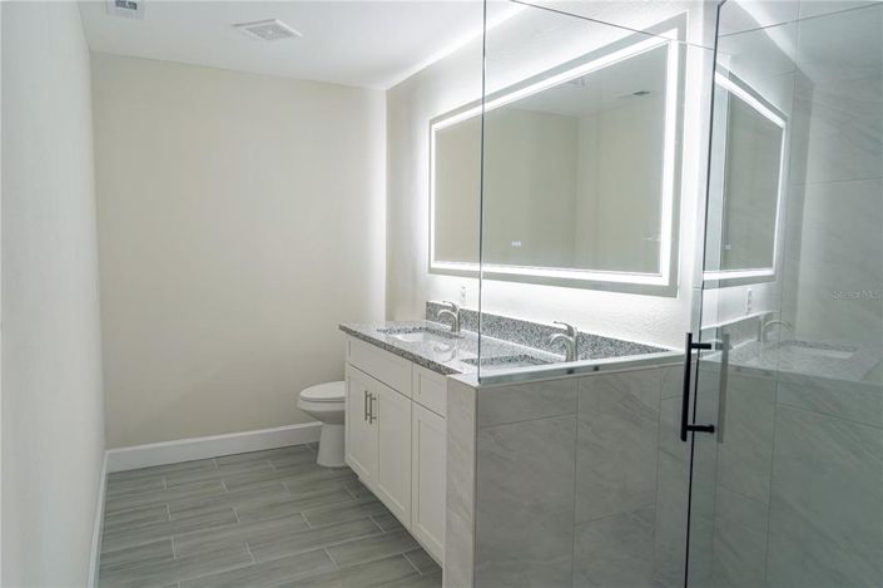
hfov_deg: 73.8
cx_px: 442
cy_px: 294
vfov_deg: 53.1
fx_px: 588
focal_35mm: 24
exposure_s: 1/125
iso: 100
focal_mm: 24
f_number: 5.6
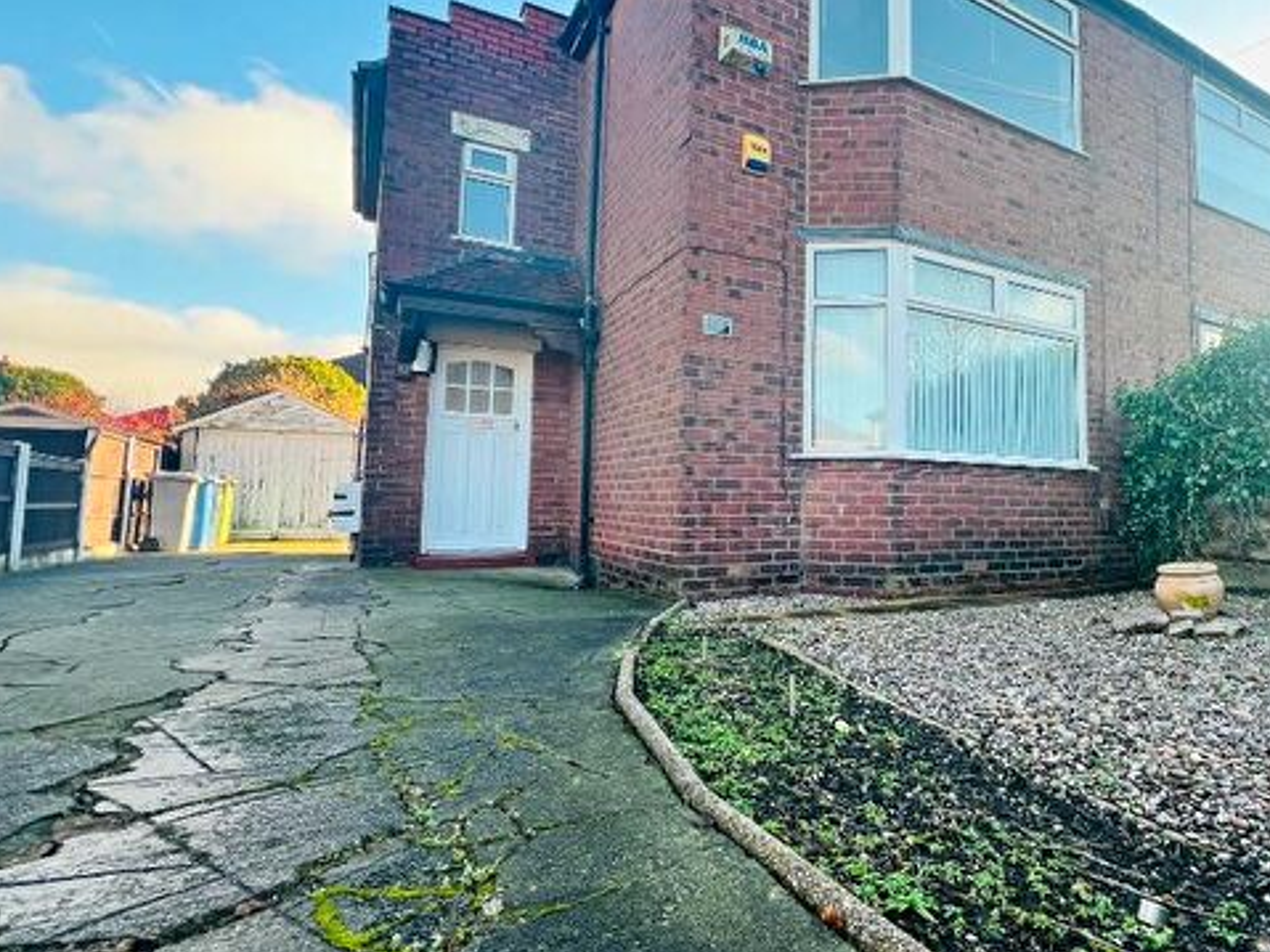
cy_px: 436
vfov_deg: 68.5
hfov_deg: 81.1
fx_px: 697
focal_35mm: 19
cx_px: 872
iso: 32
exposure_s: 1/134
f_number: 1.8
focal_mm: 1.57
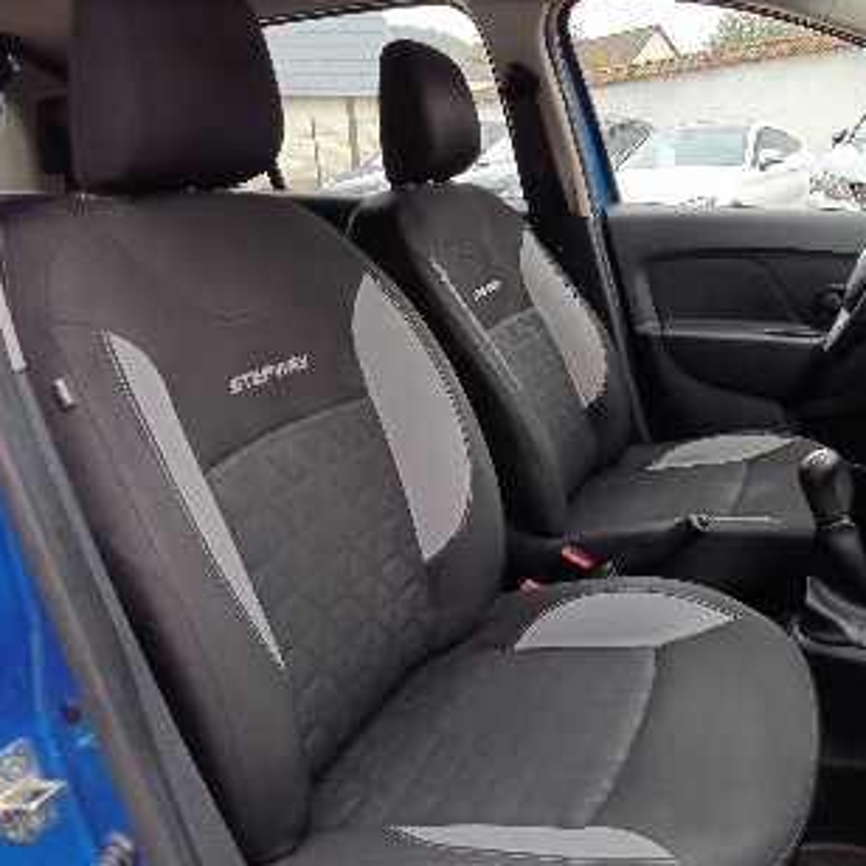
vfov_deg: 52.5
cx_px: 562
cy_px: 430
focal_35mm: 31
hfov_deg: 51.7
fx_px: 877
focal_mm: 5.24
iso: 618
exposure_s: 1/100
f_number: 1.7
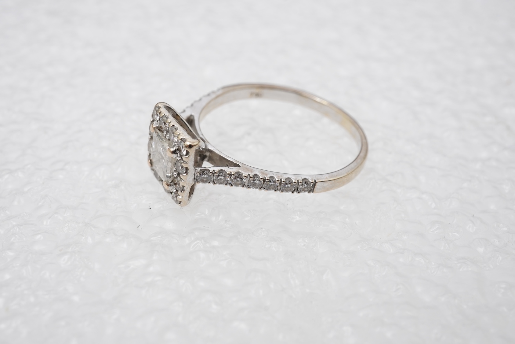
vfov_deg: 29.9
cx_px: 258
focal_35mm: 45
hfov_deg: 43.6
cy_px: 172
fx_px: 644
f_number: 20
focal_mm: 30
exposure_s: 1/125
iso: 400
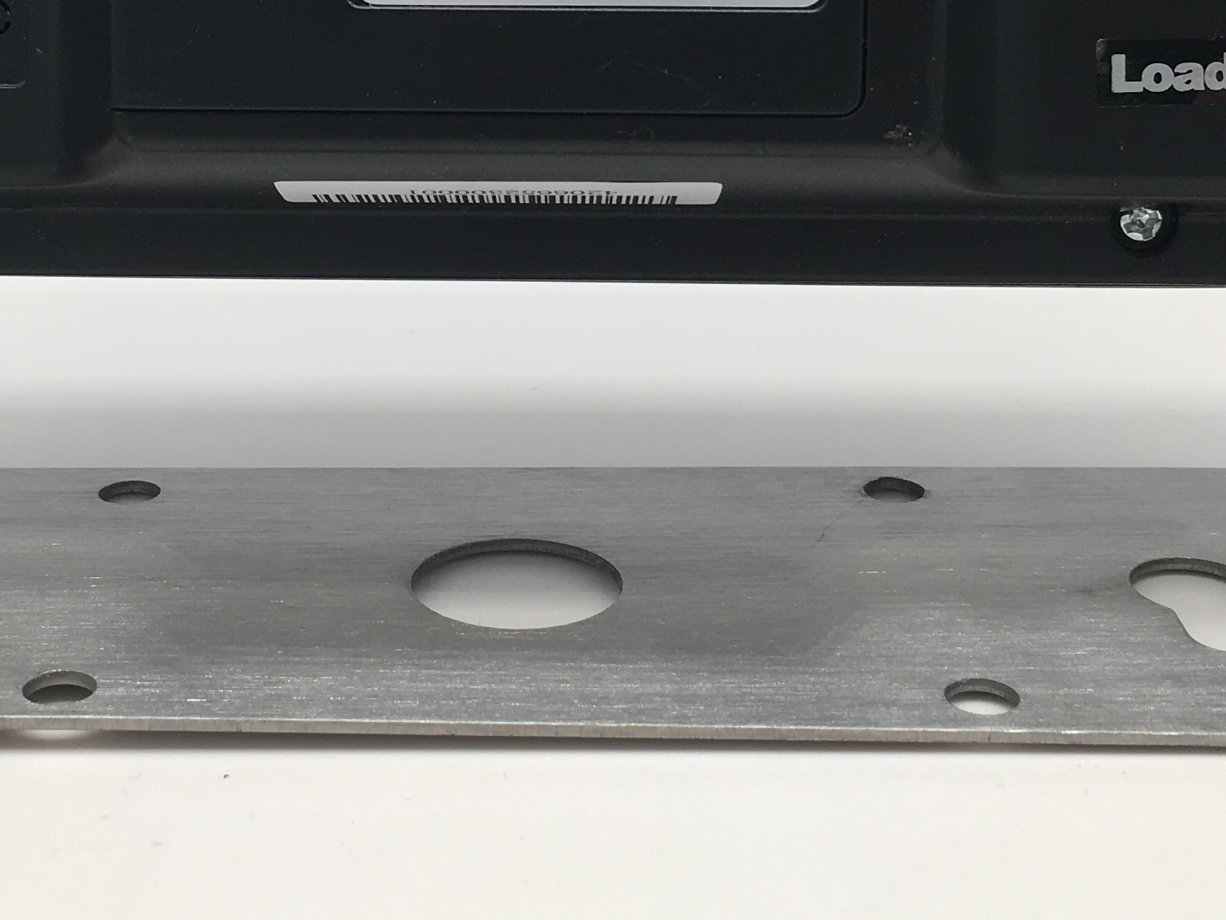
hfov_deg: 28.9
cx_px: 484
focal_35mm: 67
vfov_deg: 21.6
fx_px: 2373
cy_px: 142
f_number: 2.2
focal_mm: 4.15
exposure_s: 1/368
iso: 25
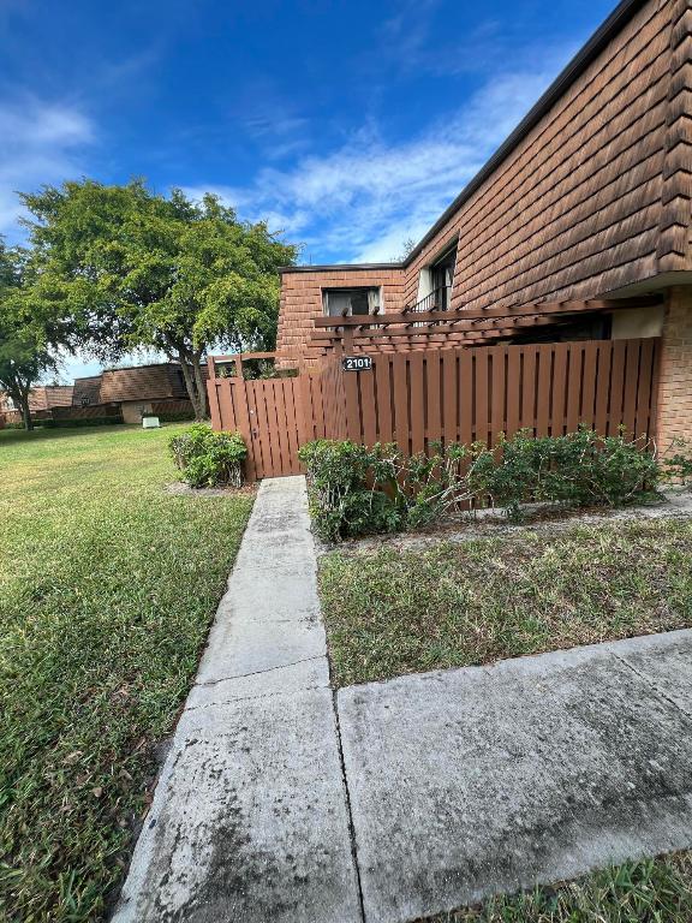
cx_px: 346
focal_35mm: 13
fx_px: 347
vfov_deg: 106.2
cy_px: 462
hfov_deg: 89.9
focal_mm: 1.57
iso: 32
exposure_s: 1/258
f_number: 1.8
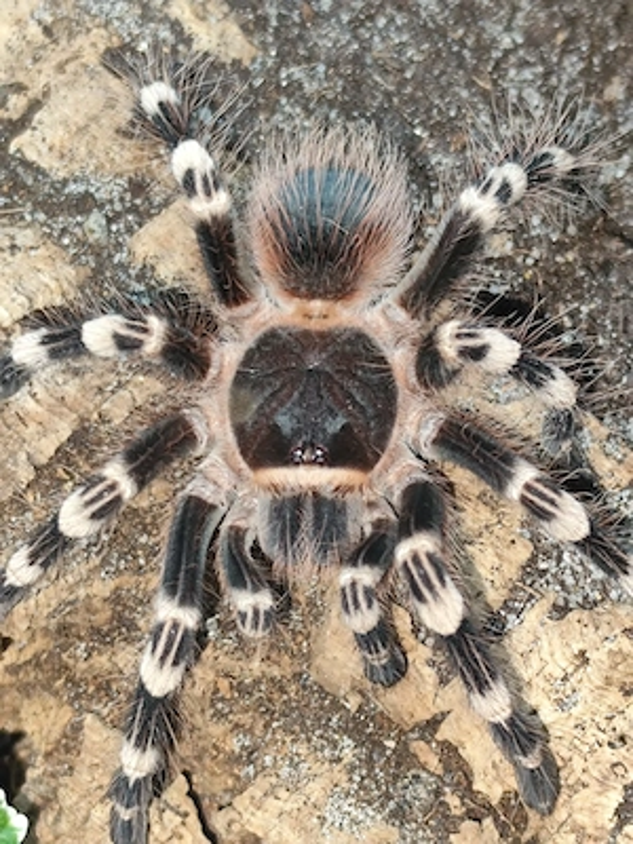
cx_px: 316
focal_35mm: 93
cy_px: 422
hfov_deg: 15.9
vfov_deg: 21.1
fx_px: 2268
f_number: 1.65
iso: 250
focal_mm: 6.19
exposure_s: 1/25
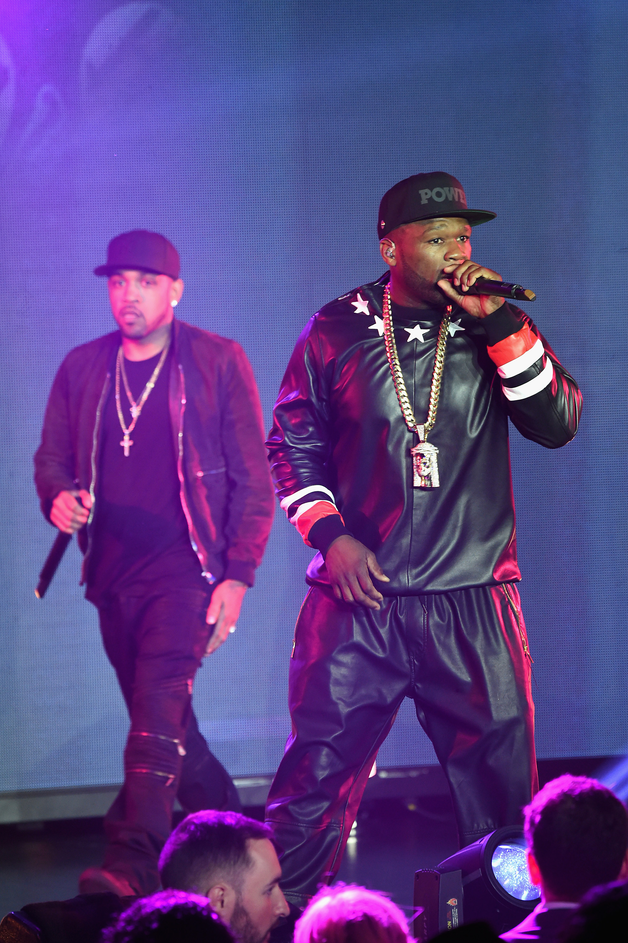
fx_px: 7334
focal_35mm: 280
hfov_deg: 4.9
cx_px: 314
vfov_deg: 7.4
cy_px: 472
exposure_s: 1/160
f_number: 6.3
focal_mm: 280
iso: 5000
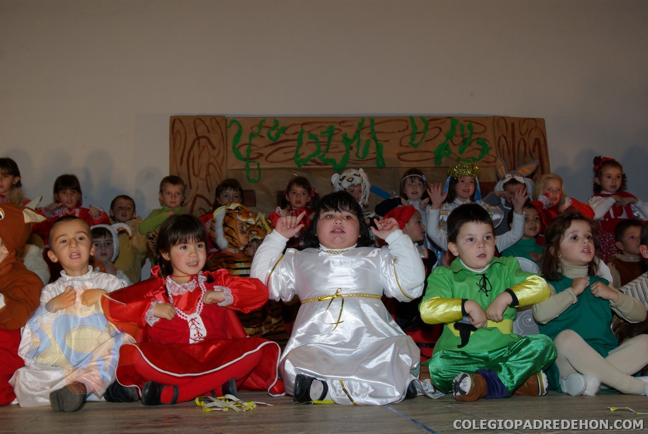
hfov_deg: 44.9
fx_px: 784
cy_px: 217
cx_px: 324
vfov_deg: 30.9
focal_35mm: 44
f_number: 6.7
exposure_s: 1/45
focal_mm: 29
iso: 400
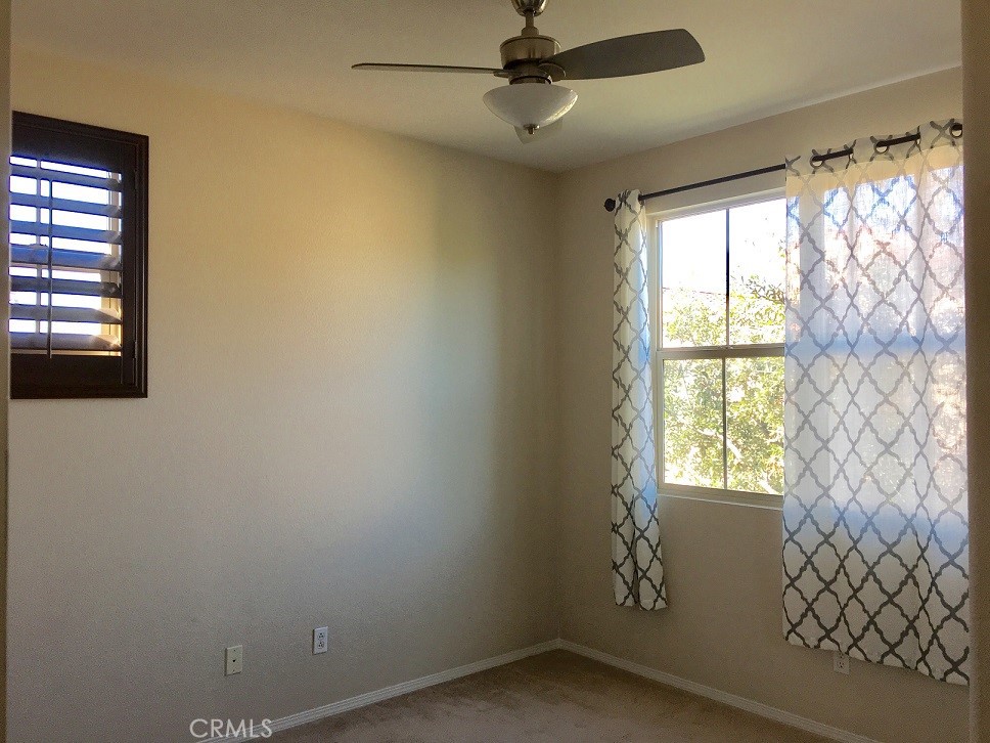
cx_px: 495
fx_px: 829
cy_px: 372
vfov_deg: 48.2
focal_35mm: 29
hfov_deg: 61.7
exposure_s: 1/60
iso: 32
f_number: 2.2
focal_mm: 4.15
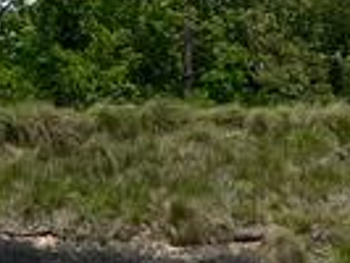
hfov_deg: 10.3
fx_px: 1842
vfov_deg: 8.1
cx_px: -272
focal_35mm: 182
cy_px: 345
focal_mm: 4.2
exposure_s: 1/5291
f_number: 1.6
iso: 32
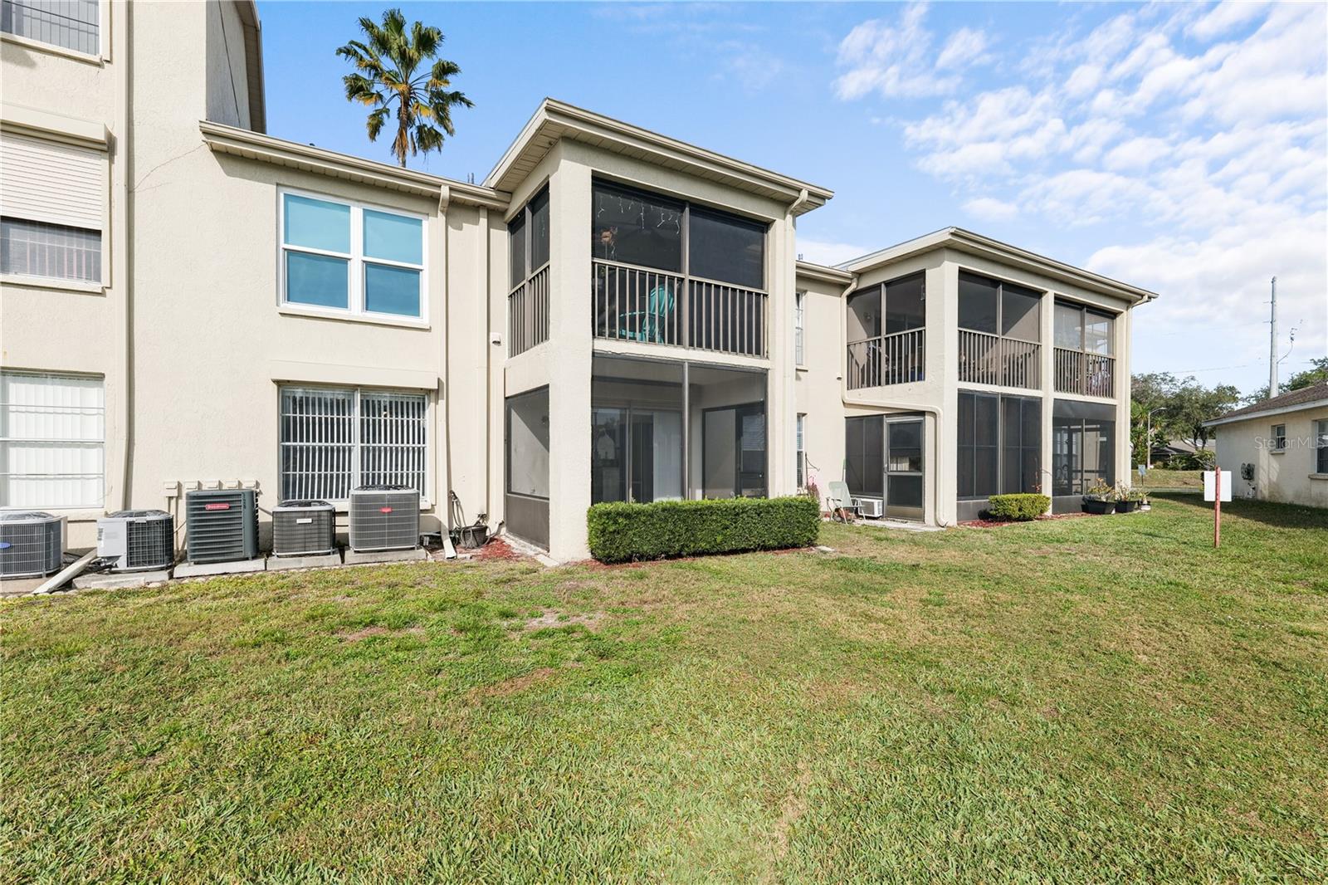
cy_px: 442
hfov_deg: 96.7
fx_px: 590
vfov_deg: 73.7
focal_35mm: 16
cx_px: 664
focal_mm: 16
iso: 100
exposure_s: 1/160
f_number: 8
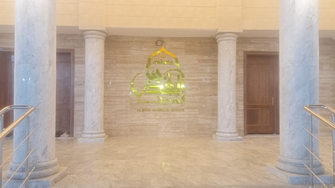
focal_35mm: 31
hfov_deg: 62.6
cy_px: 97
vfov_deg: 37.8
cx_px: 167
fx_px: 275
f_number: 1.8
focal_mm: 4.69
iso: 647
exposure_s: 1/50
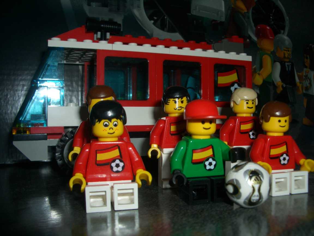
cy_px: 118
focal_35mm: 35
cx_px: 157
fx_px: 317
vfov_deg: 40.7
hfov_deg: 52.6
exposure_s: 1/60
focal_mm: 5.8
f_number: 4.3
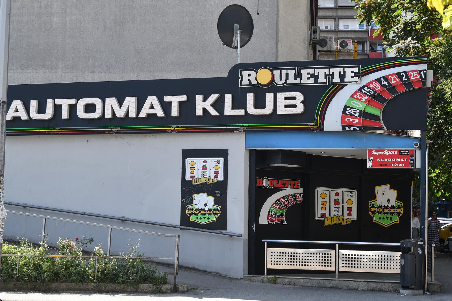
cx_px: 226
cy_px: 150
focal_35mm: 70
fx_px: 879
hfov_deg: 28.8
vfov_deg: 19.5
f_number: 18
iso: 640
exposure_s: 1/160
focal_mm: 70
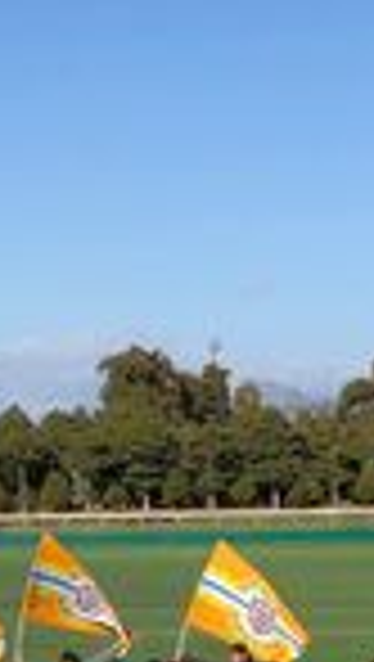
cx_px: 117
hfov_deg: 10.3
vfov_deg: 17.8
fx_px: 2074
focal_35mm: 118
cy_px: 630
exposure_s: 1/2114
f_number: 1.8
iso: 20
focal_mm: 4
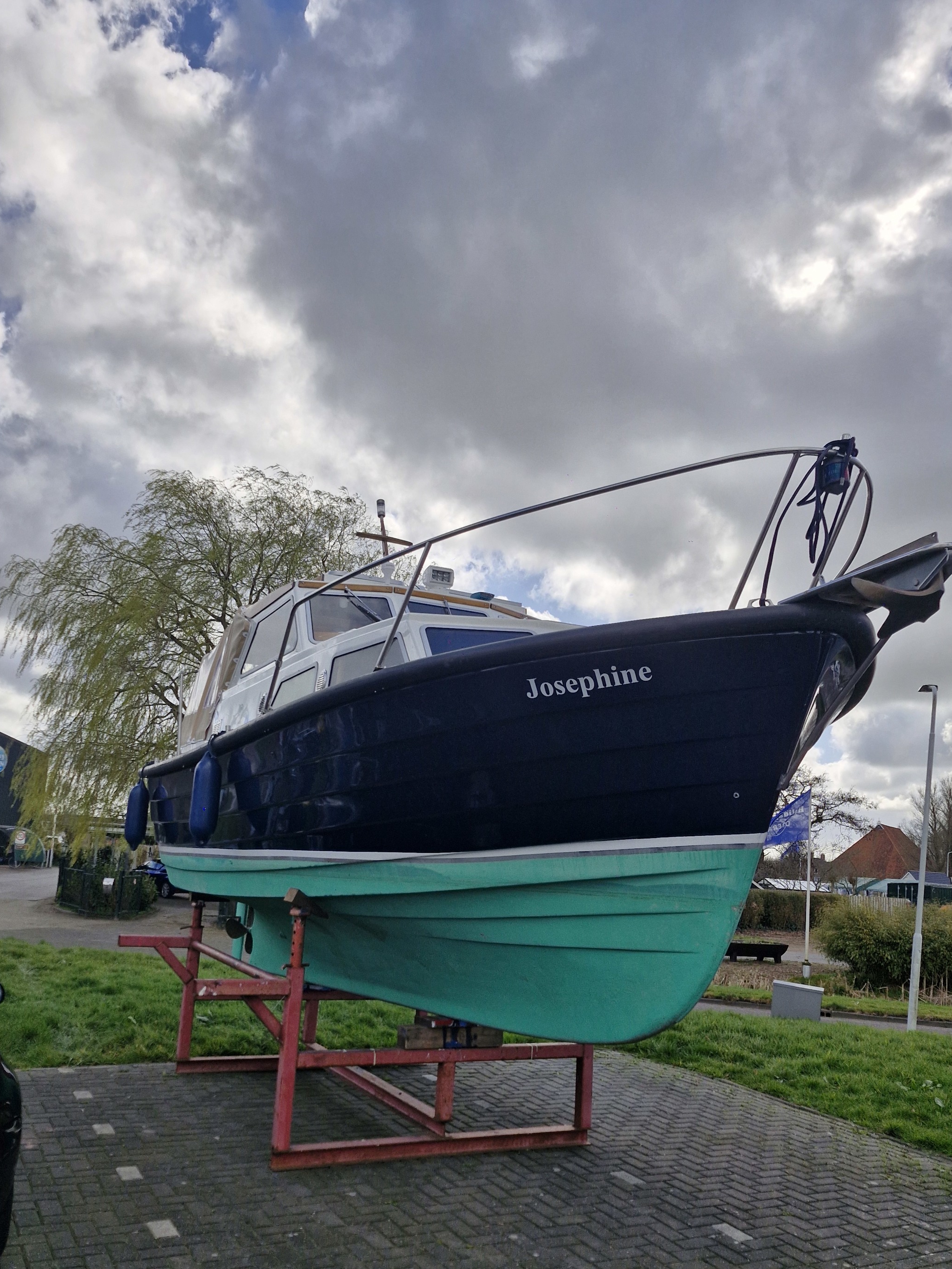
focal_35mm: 28
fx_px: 1027
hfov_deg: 49.7
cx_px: 457
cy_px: 758
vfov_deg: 62.9
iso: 50
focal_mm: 5.54
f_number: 1.8
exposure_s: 1/1944
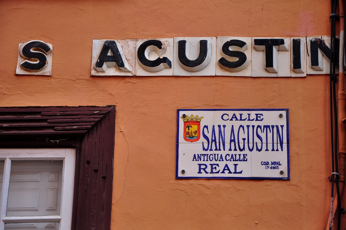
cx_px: 173
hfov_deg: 19.5
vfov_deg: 13.0
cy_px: 115
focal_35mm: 105
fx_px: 1008
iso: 400
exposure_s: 1/400
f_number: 5.3
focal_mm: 70
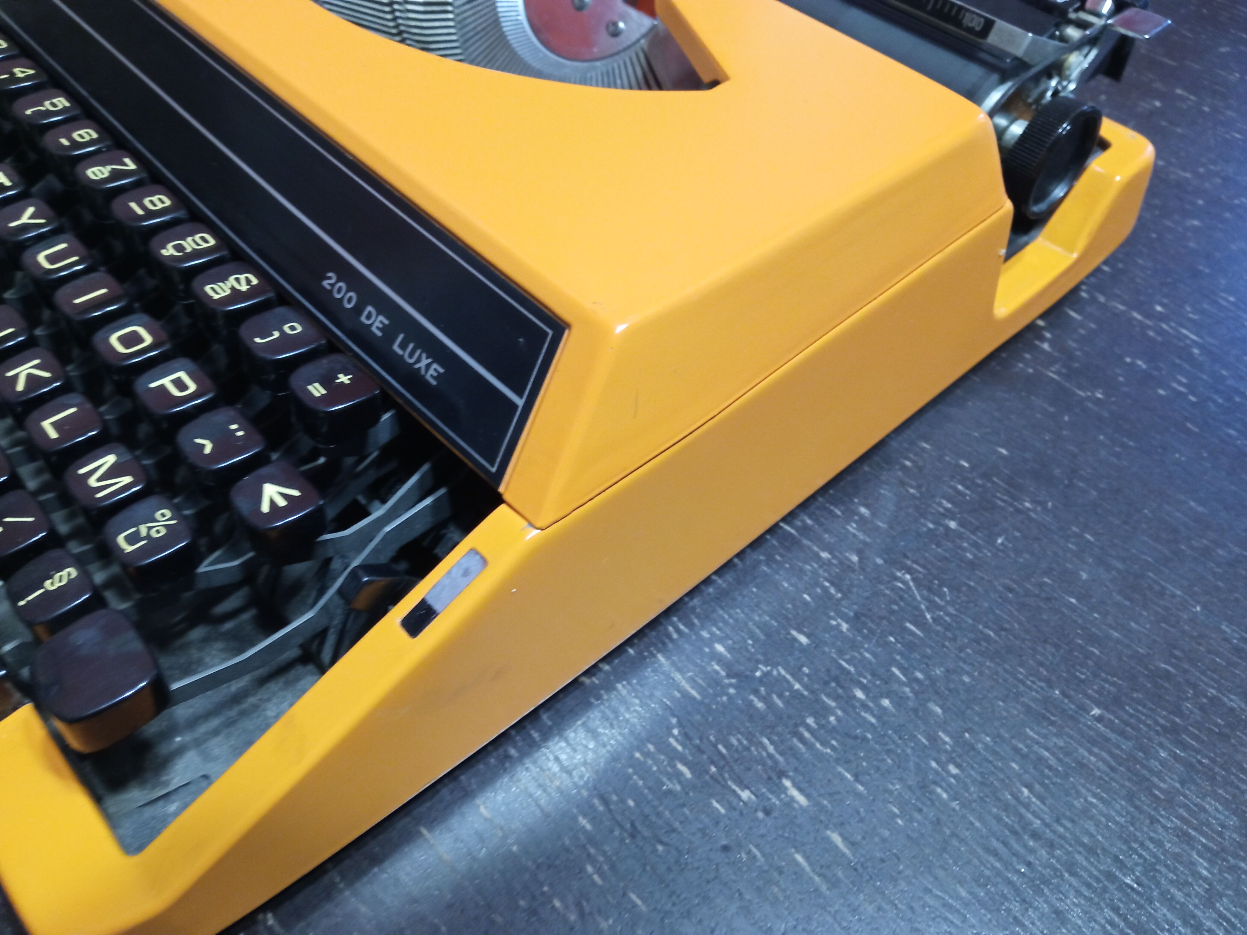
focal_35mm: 27
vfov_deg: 51.4
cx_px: 624
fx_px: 973
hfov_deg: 65.3
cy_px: 468
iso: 593
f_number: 2.2
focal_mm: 3.79
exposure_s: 1/25
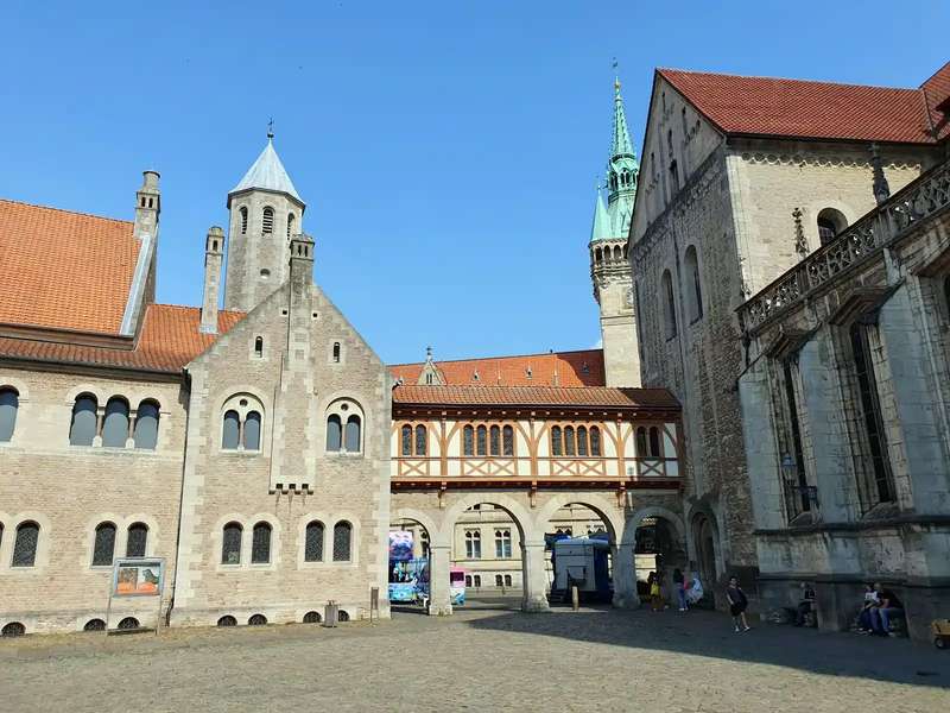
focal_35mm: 26
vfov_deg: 53.1
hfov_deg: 67.3
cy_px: 356
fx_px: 714
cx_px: 475
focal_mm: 4.3
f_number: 2.4
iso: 50
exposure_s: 1/1852
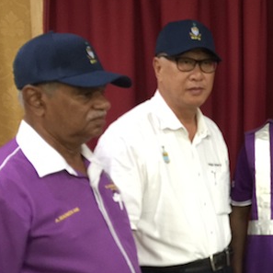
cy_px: 160
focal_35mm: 69
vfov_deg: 25.0
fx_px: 616
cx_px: 318
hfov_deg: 23.1
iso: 125
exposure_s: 1/10
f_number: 2.2
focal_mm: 4.15
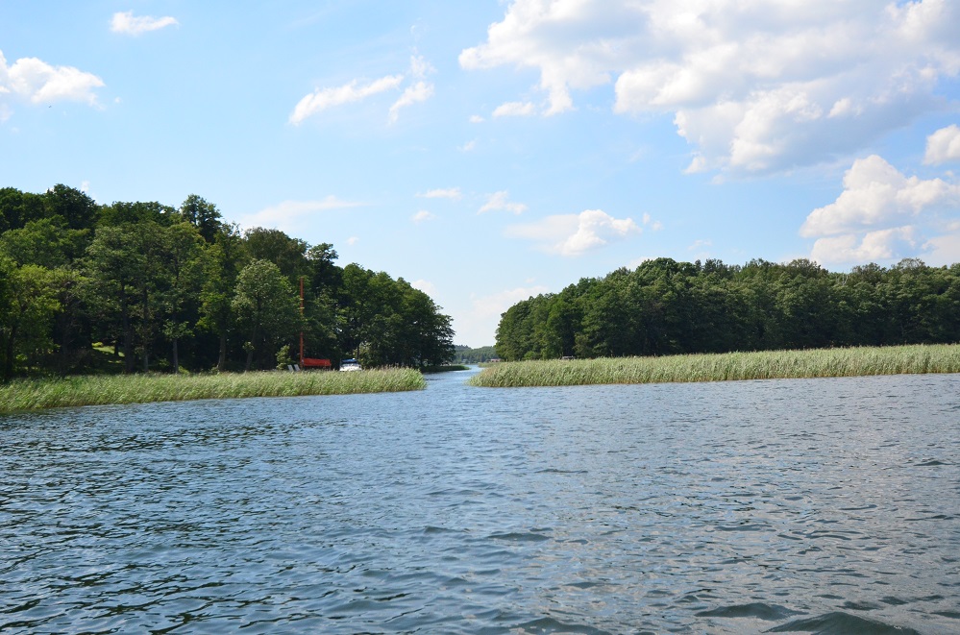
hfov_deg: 53.2
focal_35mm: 36
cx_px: 480
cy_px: 318
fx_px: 958
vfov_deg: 36.7
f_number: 5
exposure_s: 1/8000
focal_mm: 24
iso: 1400
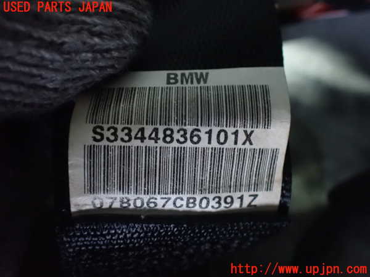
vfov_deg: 46.8
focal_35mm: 30
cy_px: 138
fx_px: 321
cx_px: 185
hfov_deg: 60.0
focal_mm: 5.4
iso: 1600
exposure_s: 1/15
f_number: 2.3
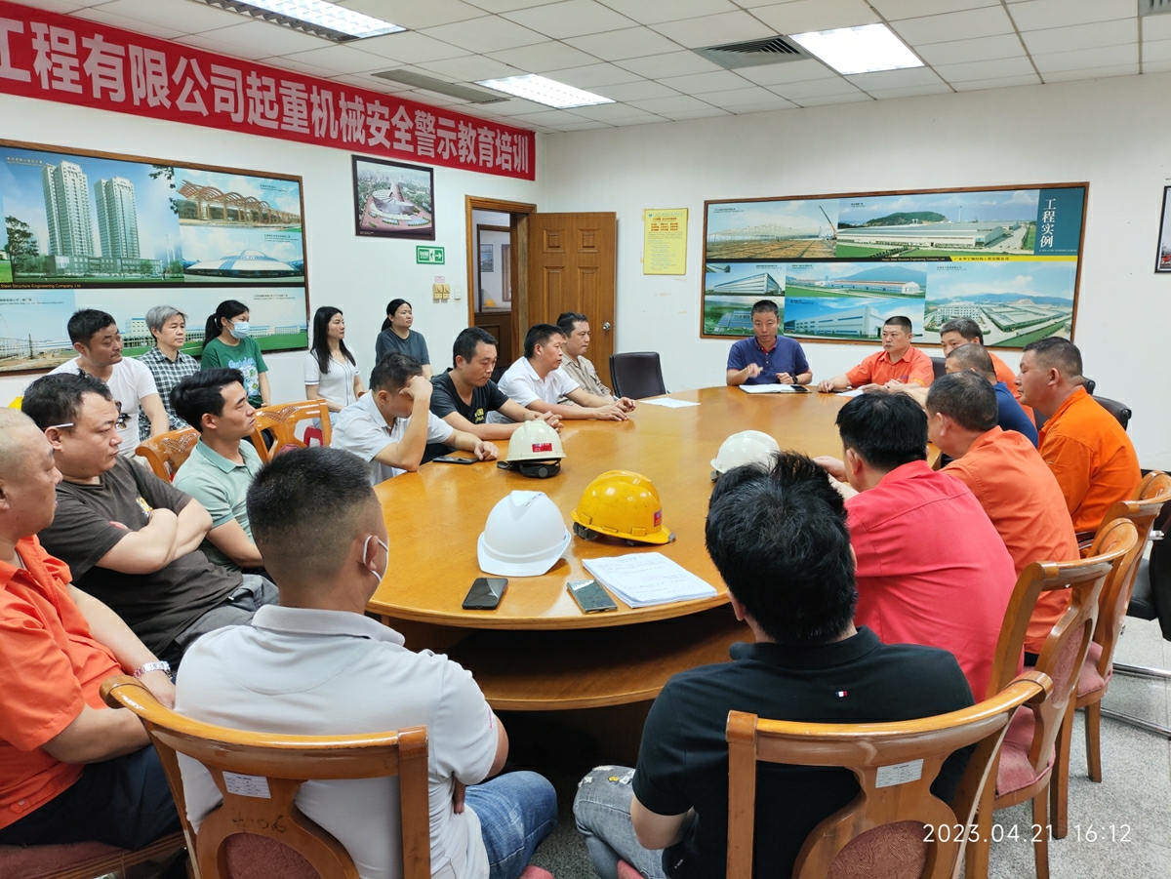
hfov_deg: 71.6
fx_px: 812
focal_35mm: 24
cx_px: 586
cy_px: 440
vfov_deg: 56.8
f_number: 1.8
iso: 176
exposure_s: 1/33.3
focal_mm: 4.68
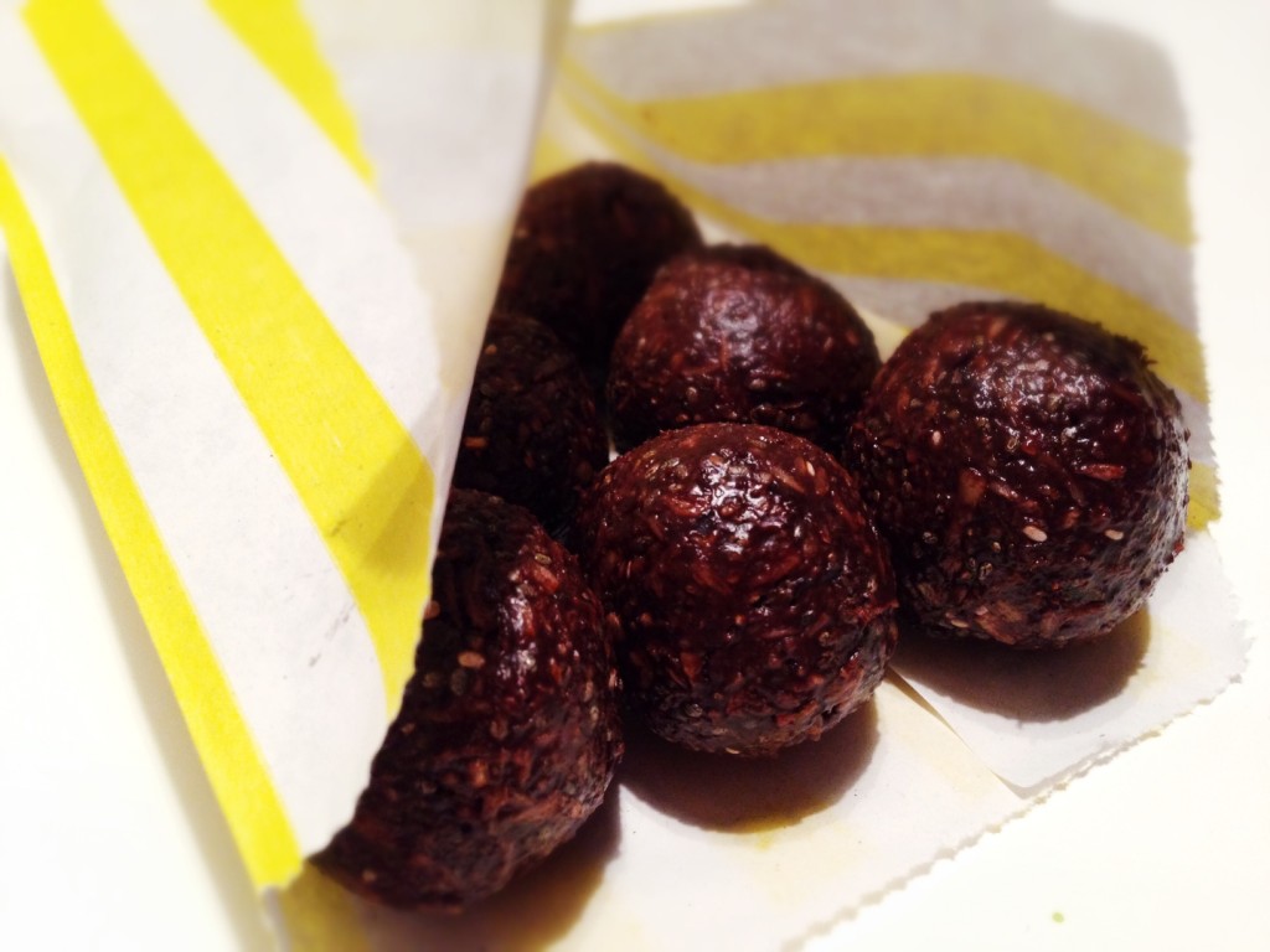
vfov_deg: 42.9
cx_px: 635
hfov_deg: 55.4
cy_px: 476
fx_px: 1211
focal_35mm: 33
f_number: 2.4
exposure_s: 1/20
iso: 250
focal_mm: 4.12
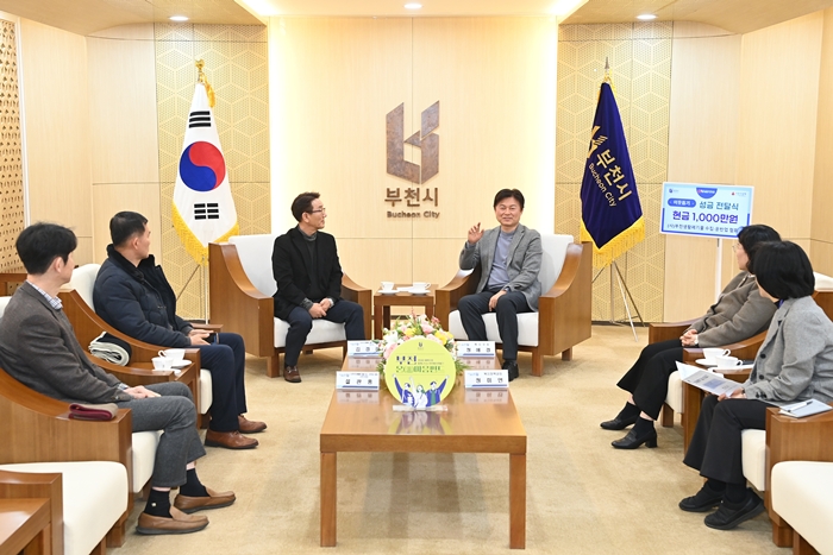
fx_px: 1111
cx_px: 416
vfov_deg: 28.1
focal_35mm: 48
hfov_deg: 41.1
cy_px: 278
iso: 2500
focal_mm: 48
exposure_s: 1/125
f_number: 5.6
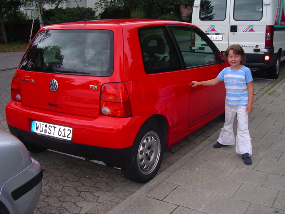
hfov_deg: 44.7
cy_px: 112
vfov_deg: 34.4
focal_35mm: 42
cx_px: 158
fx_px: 346
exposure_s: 1/60
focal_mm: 5.7
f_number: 2.8
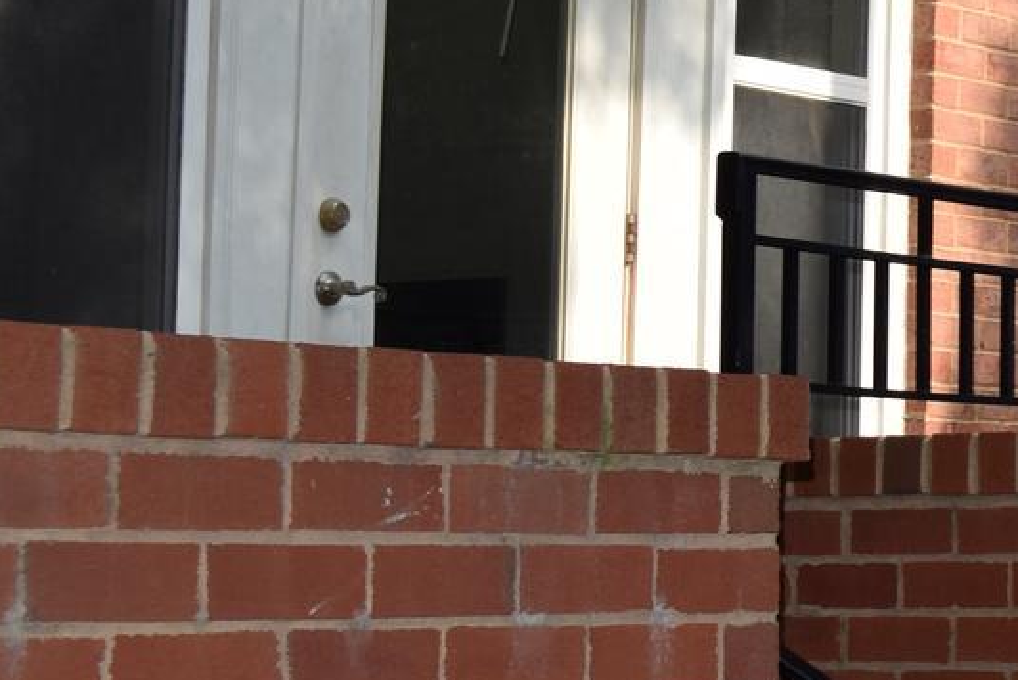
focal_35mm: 127
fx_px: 3592
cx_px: 1697
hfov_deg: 14.6
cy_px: 254
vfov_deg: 10.8
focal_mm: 22
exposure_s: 1/125
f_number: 5.6
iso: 140
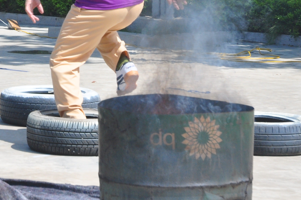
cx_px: -74
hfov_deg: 9.4
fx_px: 1796
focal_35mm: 215
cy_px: -55
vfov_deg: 6.3
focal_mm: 56
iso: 400
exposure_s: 1/500
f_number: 8
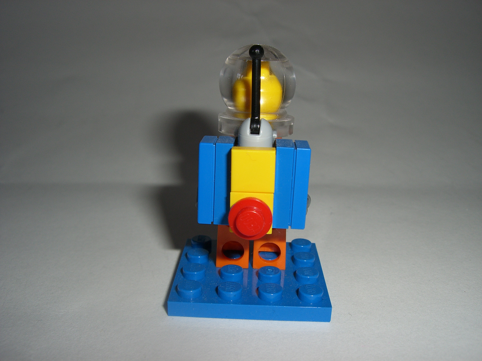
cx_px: 241
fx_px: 529
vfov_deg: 37.7
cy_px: 180
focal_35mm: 38
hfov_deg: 49.0
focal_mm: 6.2
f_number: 4.3
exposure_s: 1/60
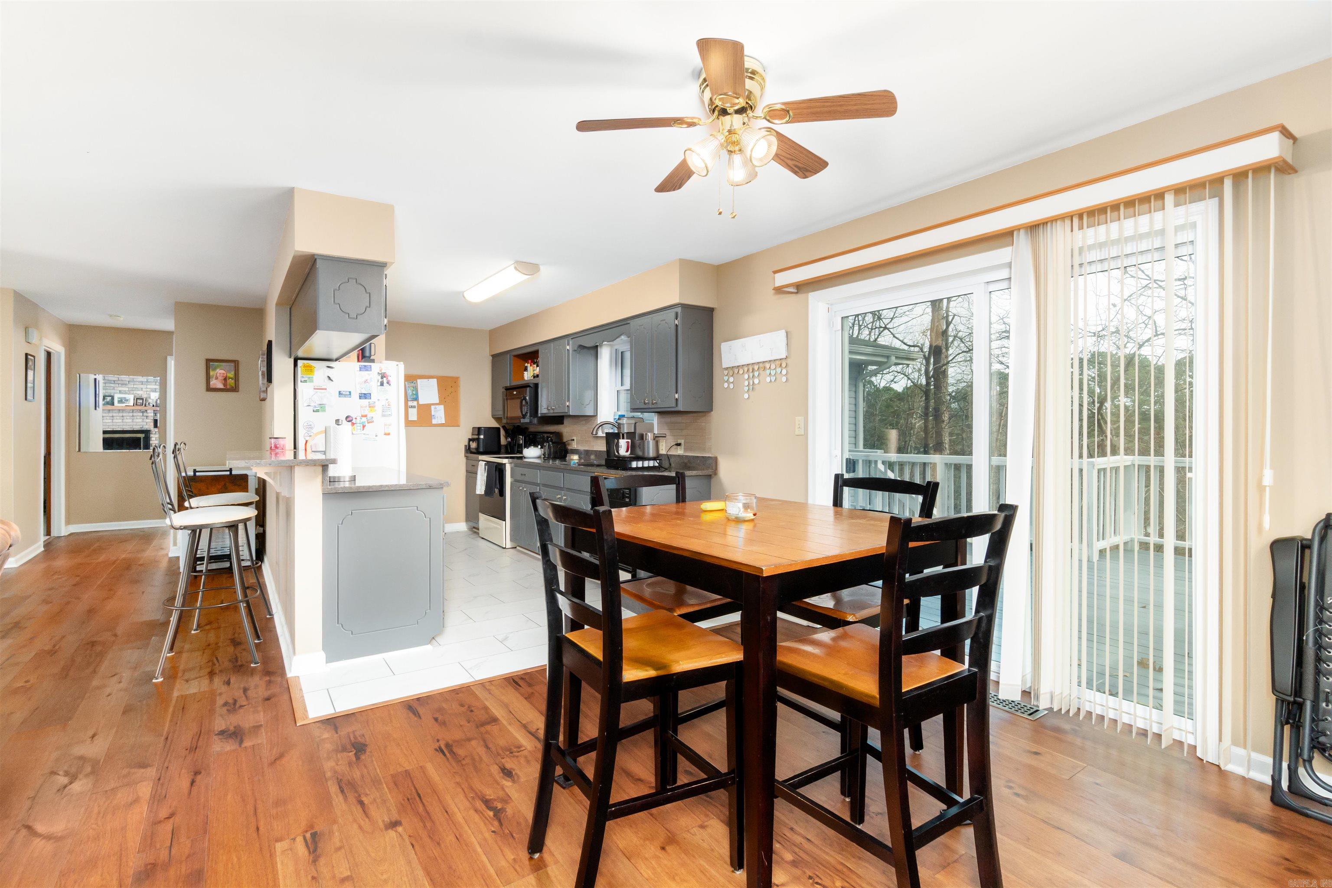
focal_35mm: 16
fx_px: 610
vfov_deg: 72.1
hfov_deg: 95.0
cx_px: 666
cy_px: 444
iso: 320
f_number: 10
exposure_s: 1/1.25
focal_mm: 11
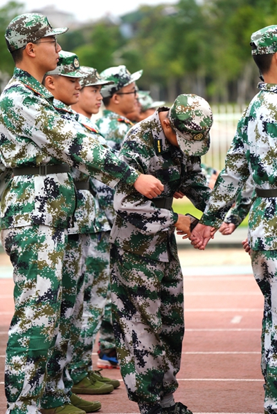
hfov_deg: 6.9
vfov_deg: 10.3
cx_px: 138
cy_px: 207
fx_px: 2305
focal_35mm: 200
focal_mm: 200
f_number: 4
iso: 320
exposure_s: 1/200
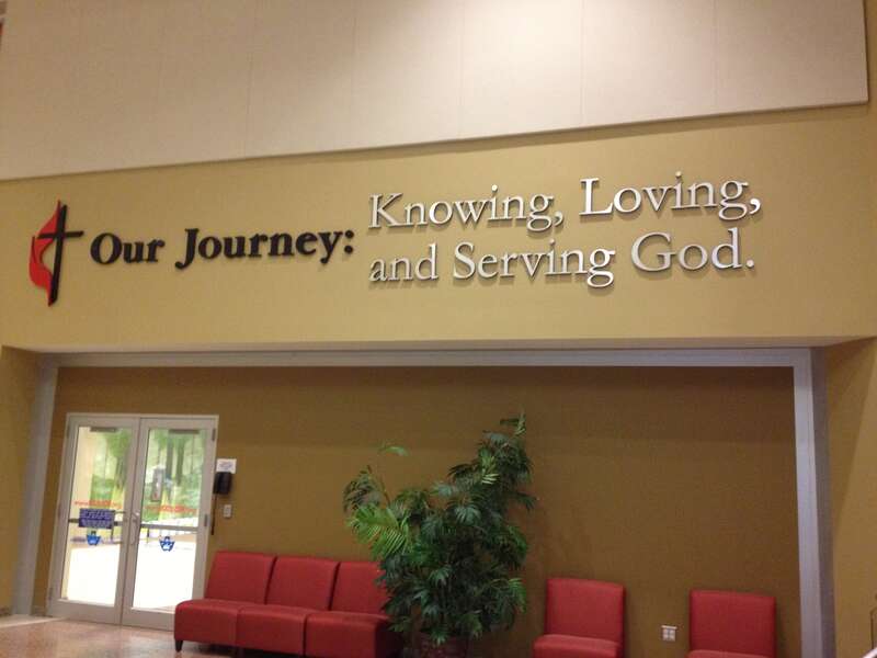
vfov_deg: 40.7
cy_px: 329
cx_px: 438
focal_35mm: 35
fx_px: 887
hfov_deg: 52.6
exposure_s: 1/20
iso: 320
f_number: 2.4
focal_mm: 4.28
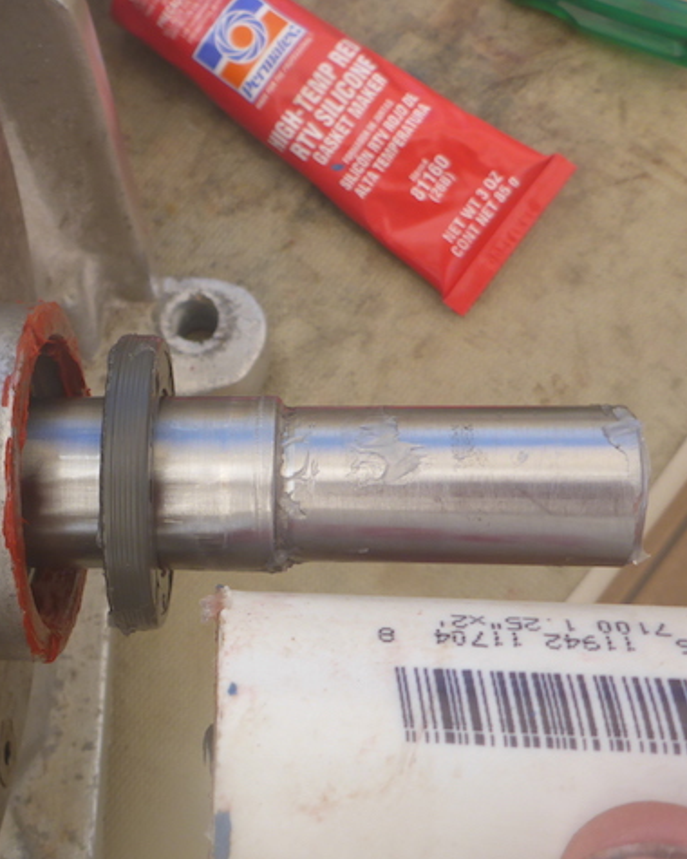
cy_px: 510
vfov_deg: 40.2
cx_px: 121
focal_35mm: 46
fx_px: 1169
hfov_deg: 31.7
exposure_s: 1/320
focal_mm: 4.9
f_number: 3.3
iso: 100
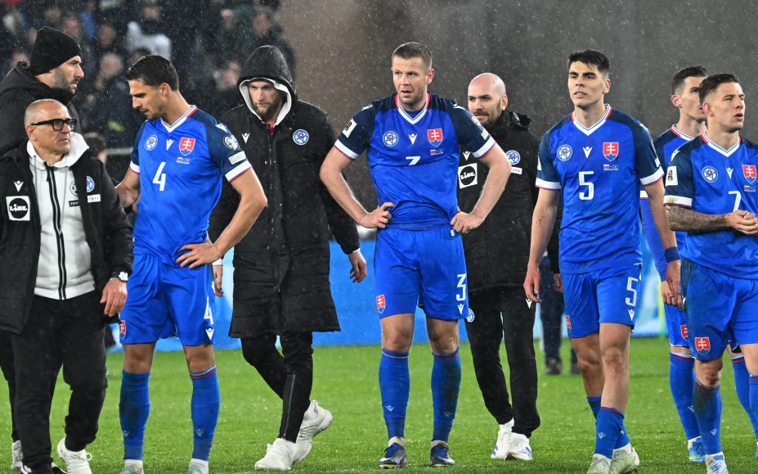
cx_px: 378
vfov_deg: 3.0
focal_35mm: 440
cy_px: 220
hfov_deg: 4.8
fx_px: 9088
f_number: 6.3
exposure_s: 1/640
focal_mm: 400
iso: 4000
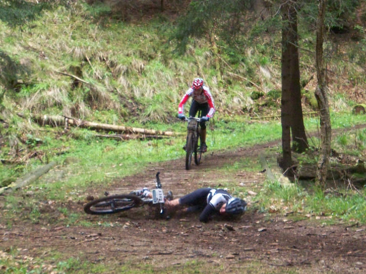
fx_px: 1375
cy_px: 142
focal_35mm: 130
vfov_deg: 11.4
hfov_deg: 15.2
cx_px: 190
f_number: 4.4
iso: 400
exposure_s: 1/125
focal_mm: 19.2
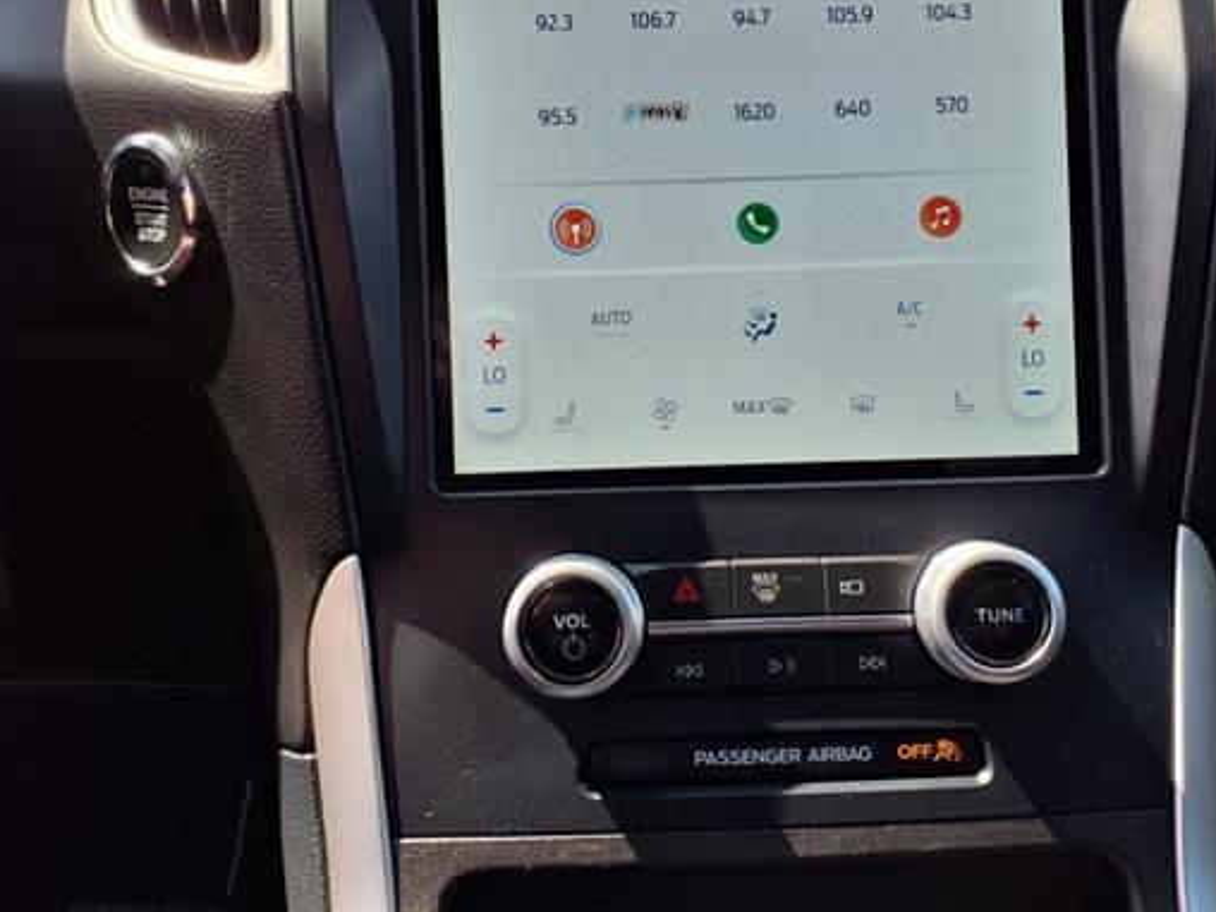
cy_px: 417
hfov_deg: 53.9
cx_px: 668
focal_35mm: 34
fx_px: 1194
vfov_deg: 41.8
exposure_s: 1/294
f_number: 1.9
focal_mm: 3.58
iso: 40
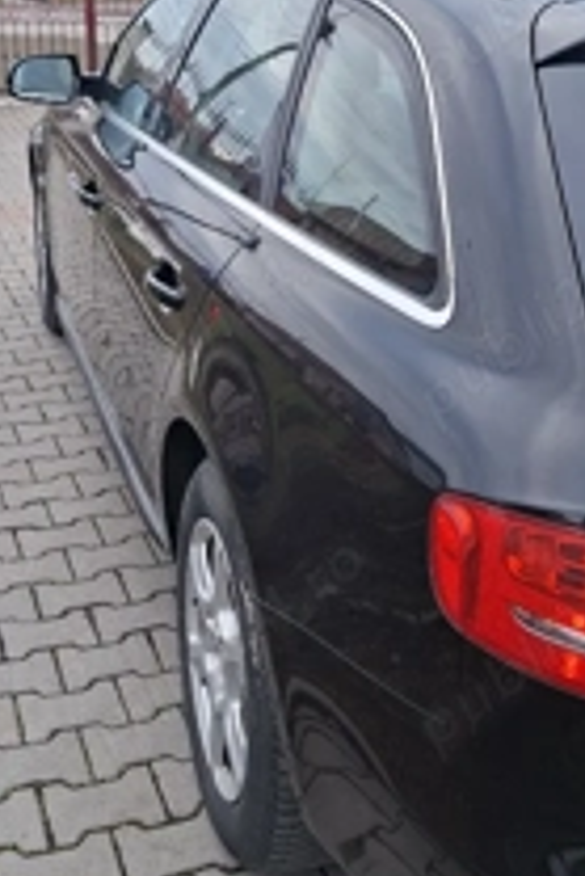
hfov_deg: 29.3
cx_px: 311
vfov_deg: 42.6
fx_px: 1119
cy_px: 366
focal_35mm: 46
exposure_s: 1/149
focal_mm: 5.54
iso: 50
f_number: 1.8
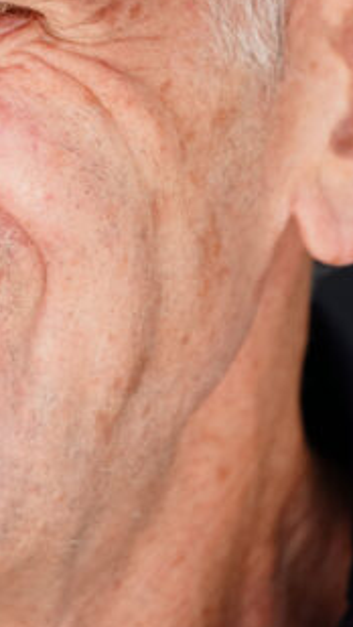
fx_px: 17325
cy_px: 134
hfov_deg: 1.2
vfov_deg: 2.1
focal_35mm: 1042
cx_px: 14
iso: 4000
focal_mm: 400
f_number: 5.6
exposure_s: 1/3200
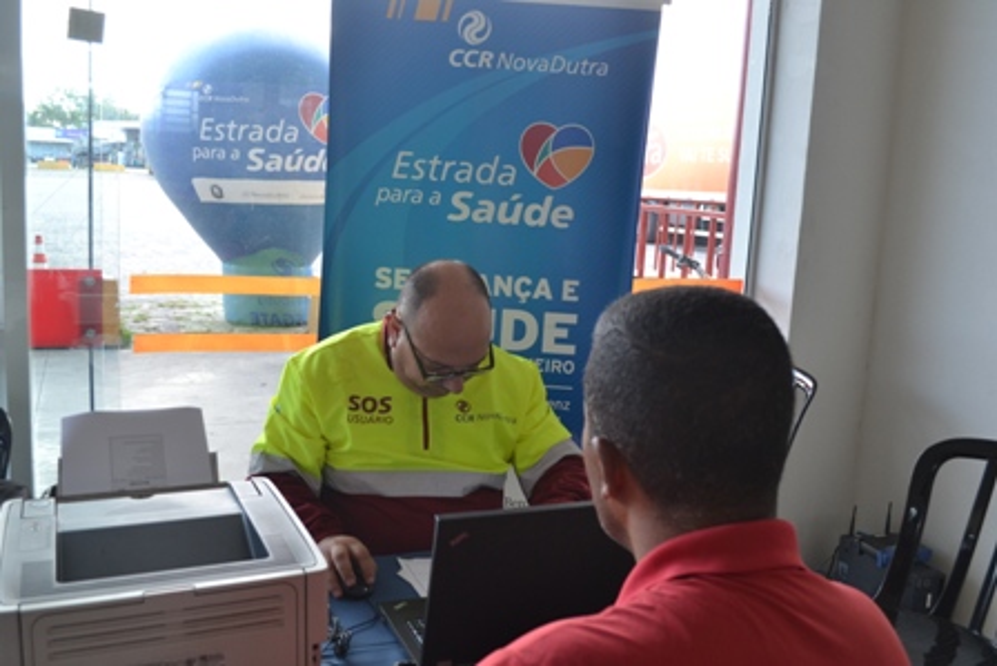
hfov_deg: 57.2
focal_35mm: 33
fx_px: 914
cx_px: 498
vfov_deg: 40.0
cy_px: 333
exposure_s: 1/40
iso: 400
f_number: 4
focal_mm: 22
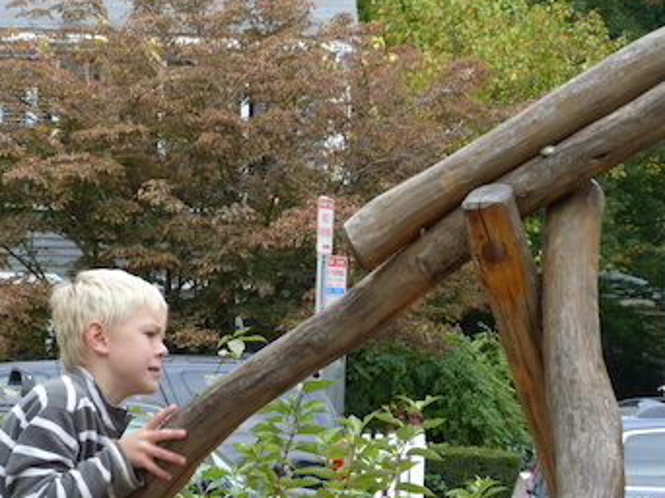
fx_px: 4703
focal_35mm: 245
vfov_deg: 6.1
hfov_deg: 8.1
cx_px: 271
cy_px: 335
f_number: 4
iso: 100
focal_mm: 28.3
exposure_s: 1/200
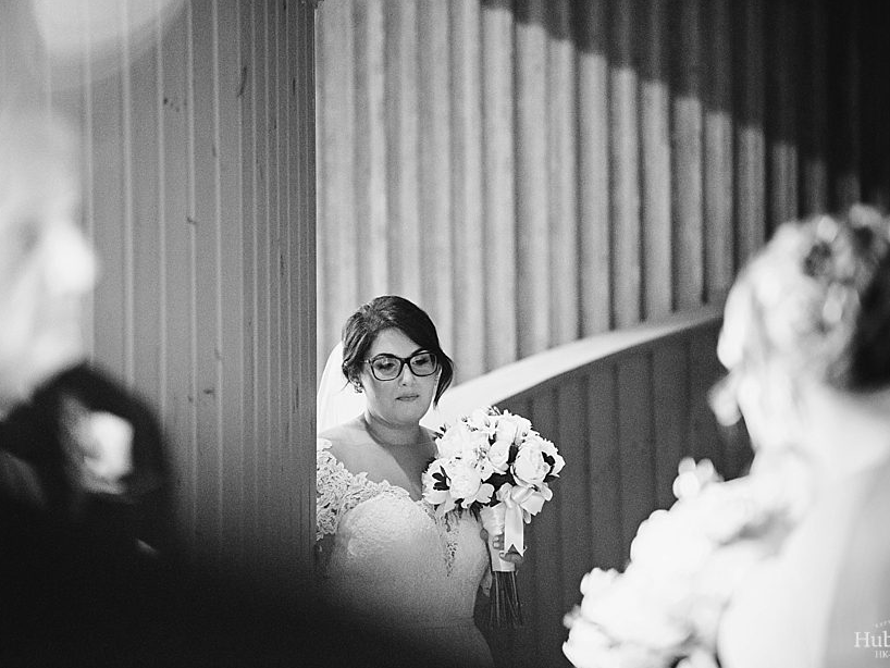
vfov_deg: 6.7
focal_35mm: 221
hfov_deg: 9.0
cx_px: 486
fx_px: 5684
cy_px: 329
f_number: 2.8
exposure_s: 1/160
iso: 1000
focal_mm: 200
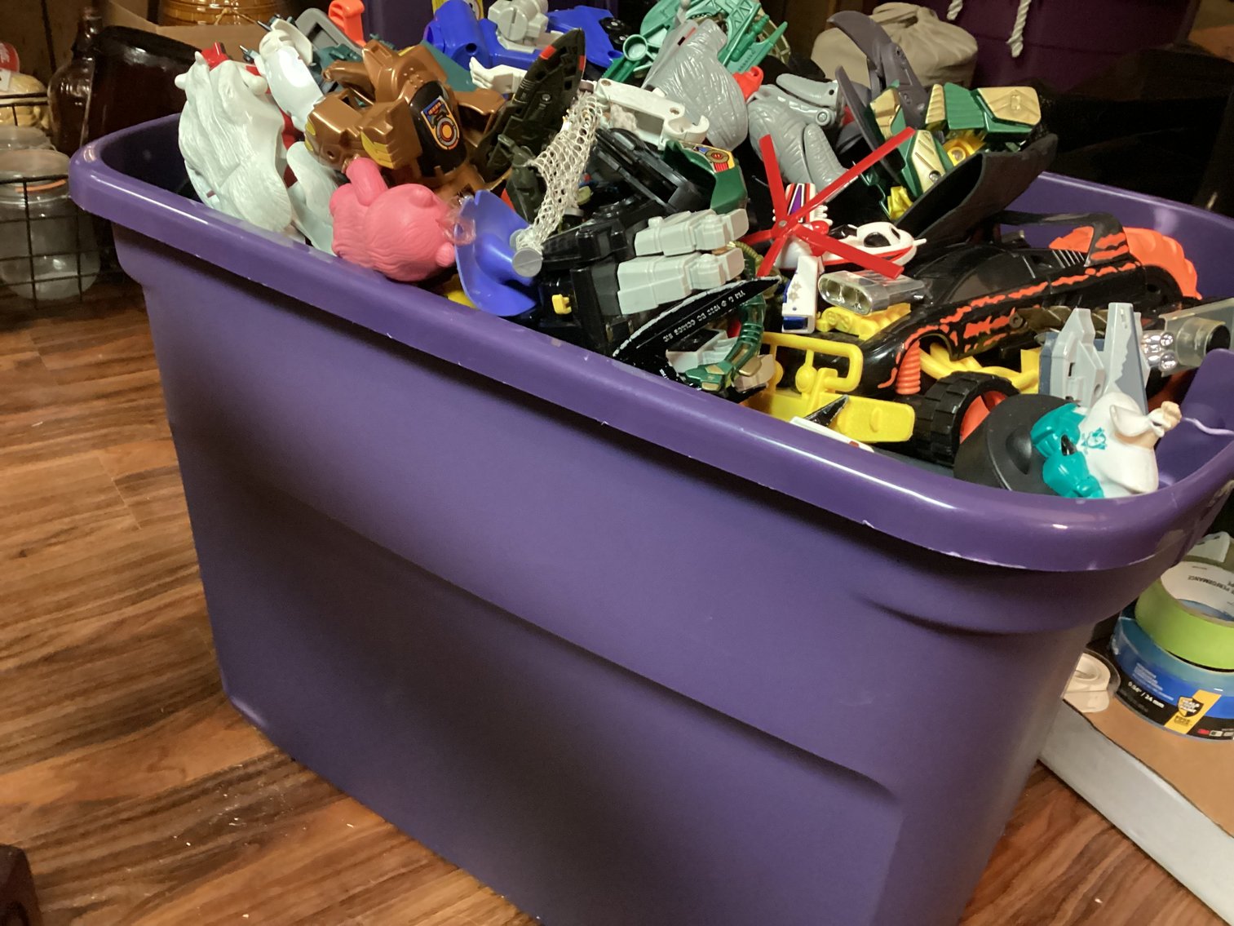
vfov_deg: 45.4
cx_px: 617
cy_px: 463
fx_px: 1105
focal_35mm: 31
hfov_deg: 58.3
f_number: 2.4
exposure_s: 1/24
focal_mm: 3.3
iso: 640
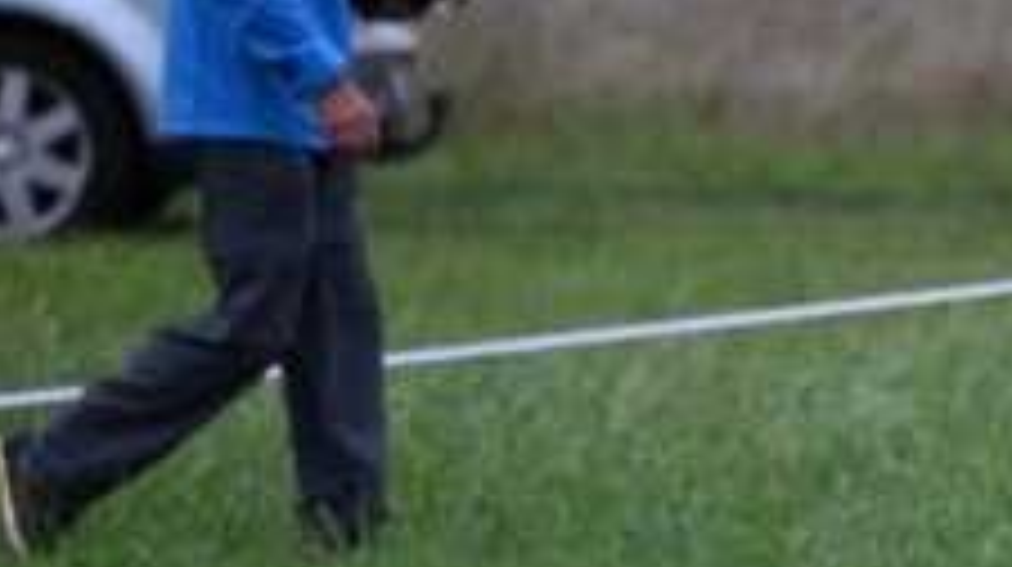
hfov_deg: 3.1
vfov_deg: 1.7
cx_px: 1095
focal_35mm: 695
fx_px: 18630
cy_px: 522
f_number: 6
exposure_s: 1/1250
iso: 640
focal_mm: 300
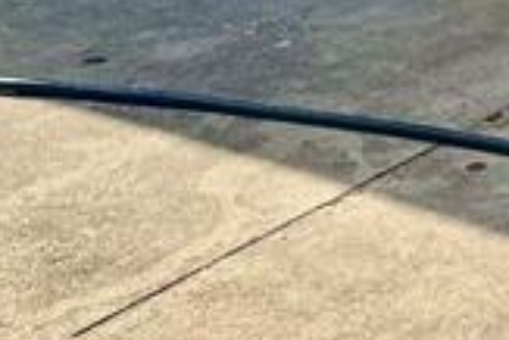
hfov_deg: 12.5
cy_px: -558
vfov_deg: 7.9
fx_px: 2222
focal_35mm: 157
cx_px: 712
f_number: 1.78
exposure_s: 1/5348
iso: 80
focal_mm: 6.76
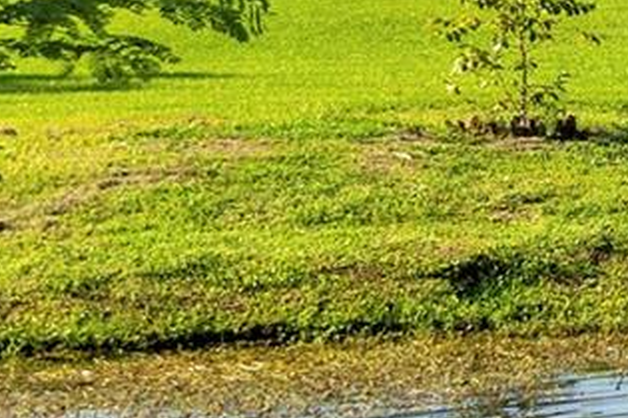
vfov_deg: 9.9
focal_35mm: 137
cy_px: -30
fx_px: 2390
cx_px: 893
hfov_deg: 14.2
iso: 100
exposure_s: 1/800
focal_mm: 18
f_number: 4
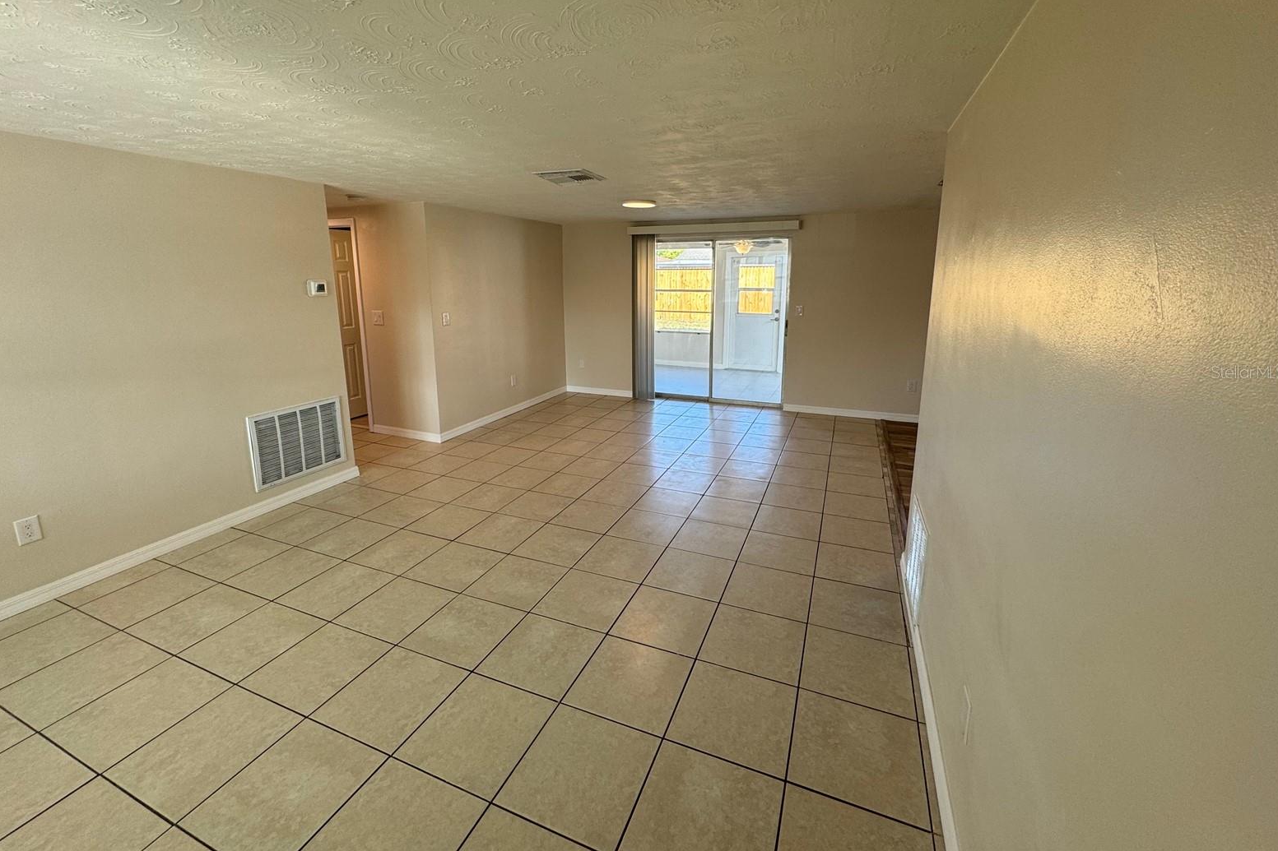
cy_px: 372
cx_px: 630
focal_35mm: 15
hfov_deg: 100.4
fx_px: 532
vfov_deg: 77.0
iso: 64
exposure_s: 1/120
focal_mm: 2.22
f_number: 2.2
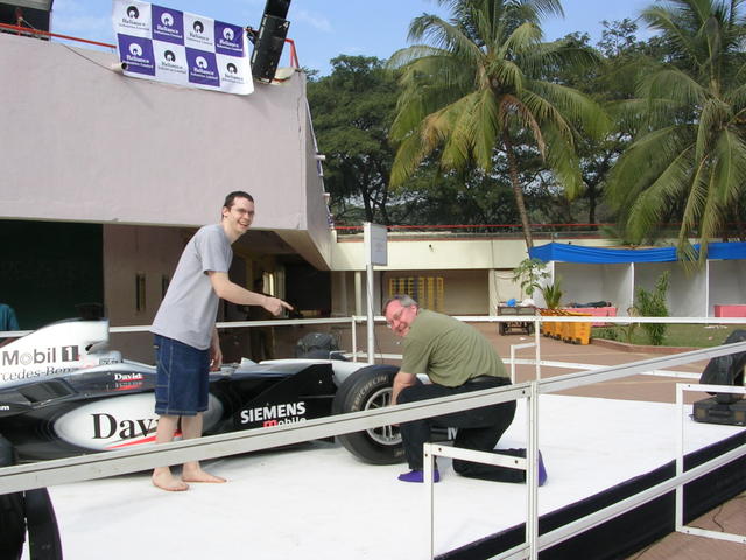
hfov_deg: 49.0
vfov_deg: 37.7
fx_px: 819
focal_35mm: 38
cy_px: 280
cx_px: 373
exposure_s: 1/208
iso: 50
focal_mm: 5.8
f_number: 5.6
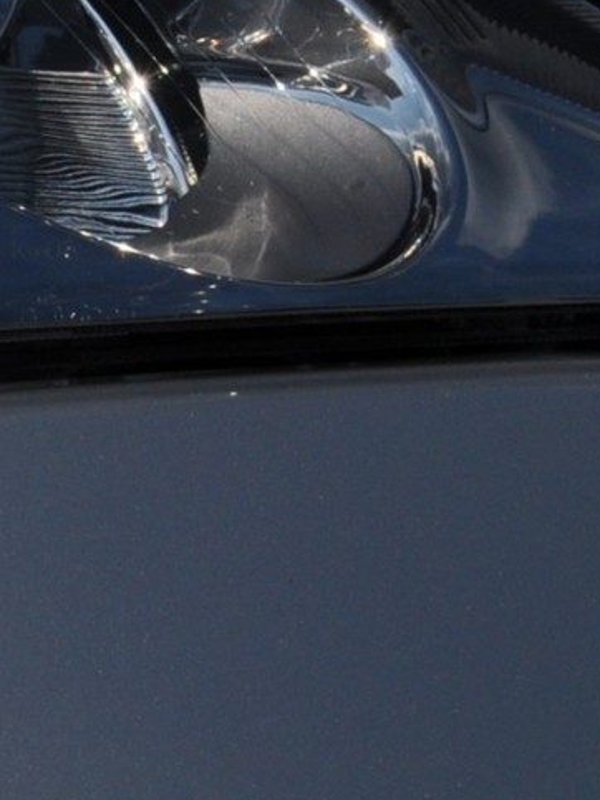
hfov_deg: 7.3
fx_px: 4485
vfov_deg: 10.1
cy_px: -70
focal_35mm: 194
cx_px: -660
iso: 200
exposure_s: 1/800
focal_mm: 26
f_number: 14
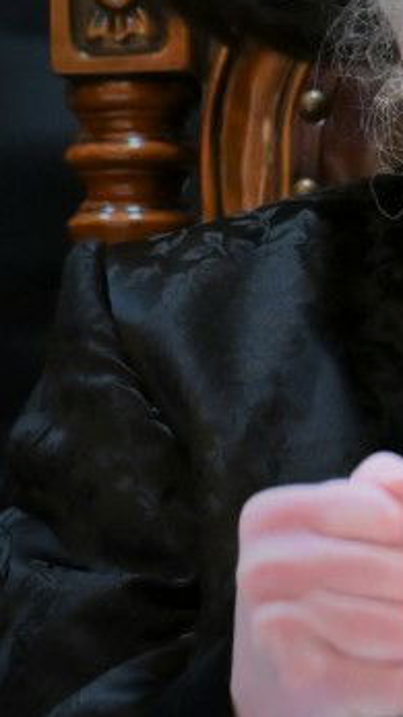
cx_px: 668
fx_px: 17604
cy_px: 126
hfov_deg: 1.3
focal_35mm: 926
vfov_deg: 2.3
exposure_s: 1/200
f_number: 2.8
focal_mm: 200
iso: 640
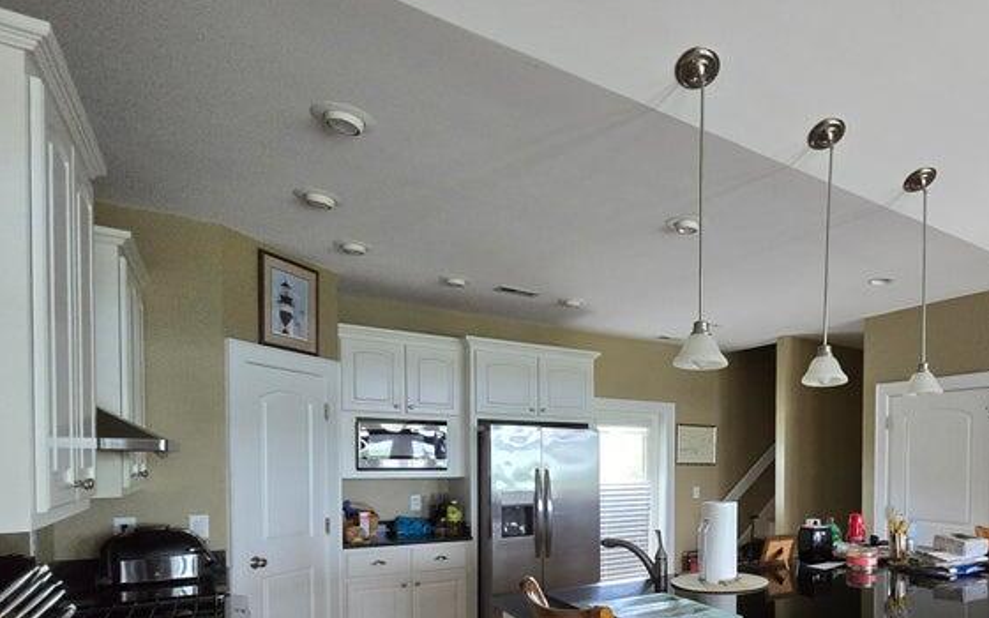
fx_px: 566
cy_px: 480
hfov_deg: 77.7
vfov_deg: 54.0
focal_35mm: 21
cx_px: 709
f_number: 2.2
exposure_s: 1/60
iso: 400
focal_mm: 2.2
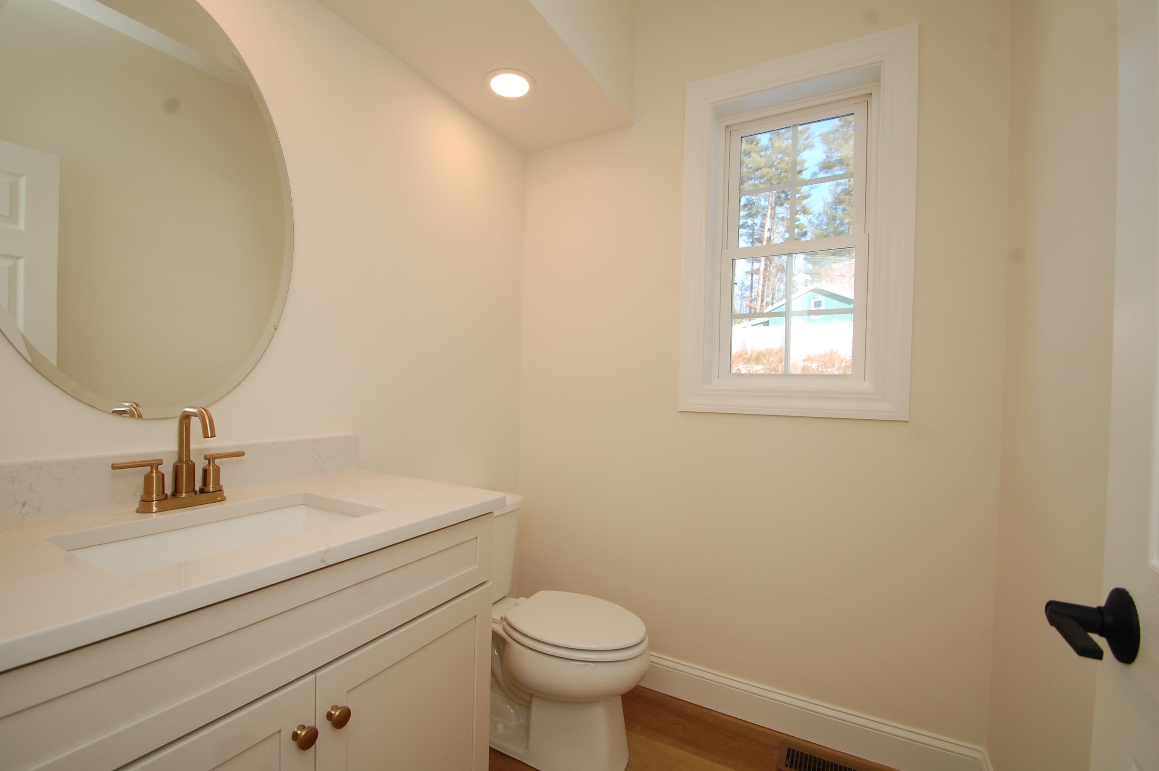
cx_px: 580
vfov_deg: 77.2
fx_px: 482
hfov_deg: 100.4
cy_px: 386
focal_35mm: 15
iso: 400
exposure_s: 1/125
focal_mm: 10
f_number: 5.6
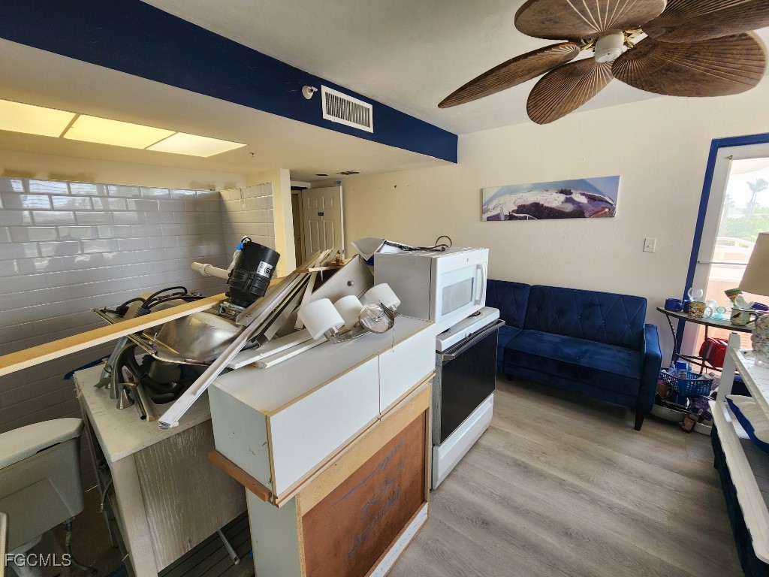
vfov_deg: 89.9
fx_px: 289
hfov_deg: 106.2
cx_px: 384
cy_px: 288
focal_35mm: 13
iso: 125
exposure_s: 1/60
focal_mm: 2.2
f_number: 2.2
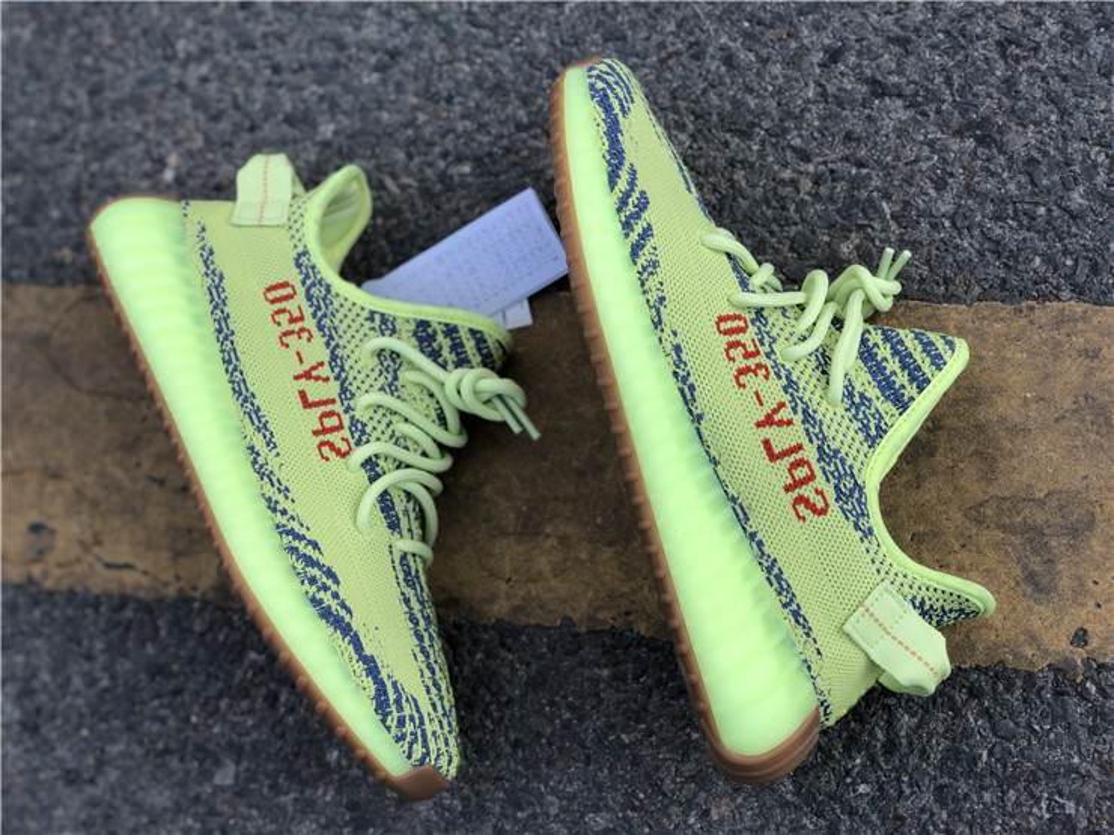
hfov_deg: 36.8
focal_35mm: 52
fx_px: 1673
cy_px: 418
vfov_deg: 28.0
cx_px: 557
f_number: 2.4
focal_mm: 6
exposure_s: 1/174
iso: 16
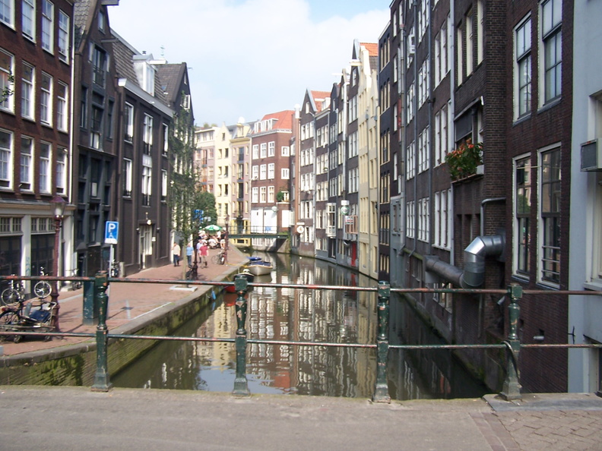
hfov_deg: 49.0
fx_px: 661
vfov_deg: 37.7
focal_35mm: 38
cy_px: 226
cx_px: 301
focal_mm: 6.3
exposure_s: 1/500
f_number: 2.8
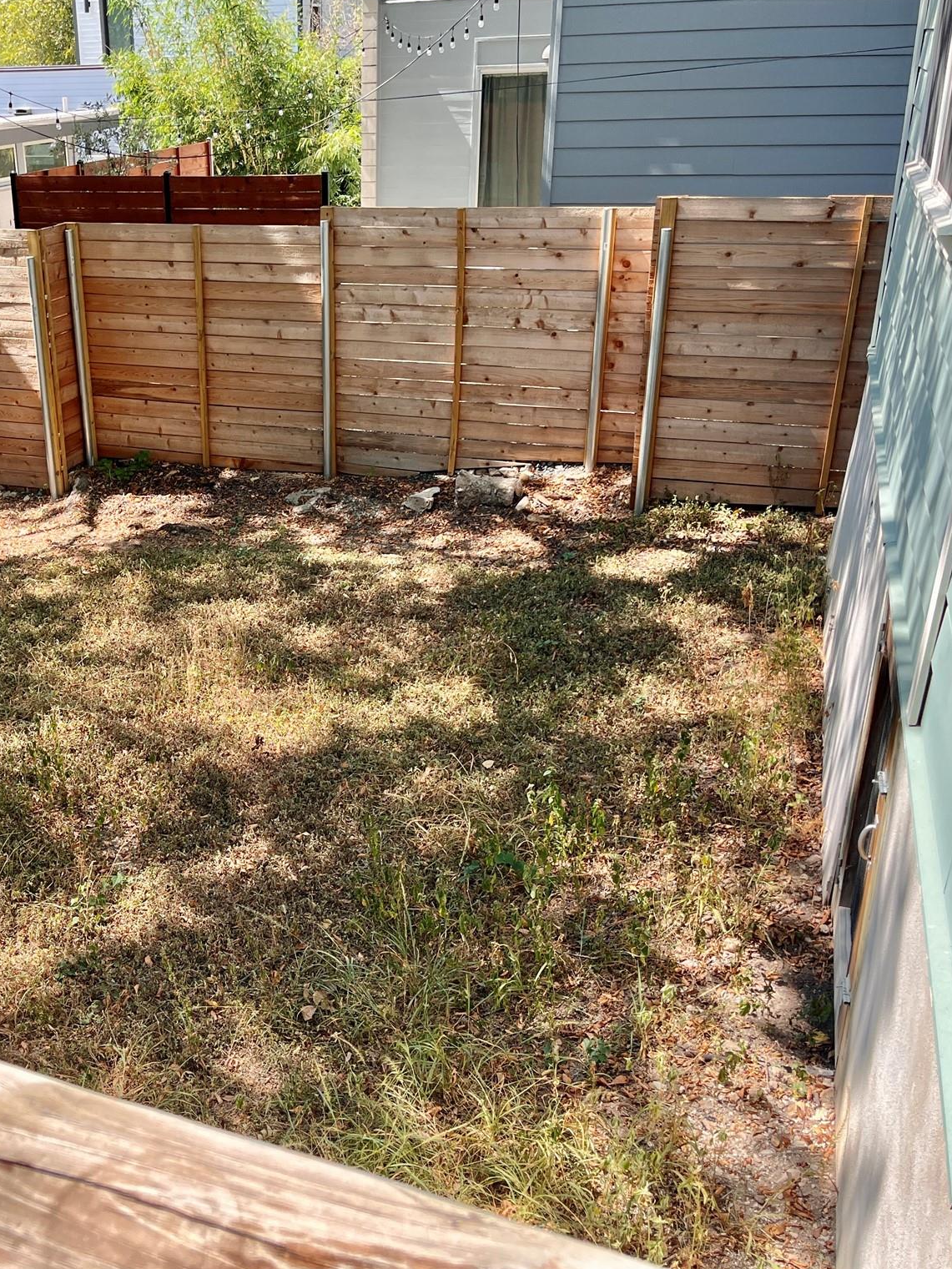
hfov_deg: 39.6
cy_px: 633
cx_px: 236
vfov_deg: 52.6
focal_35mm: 35
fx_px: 1283
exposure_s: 1/742
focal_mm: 5.1
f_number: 1.6
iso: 50
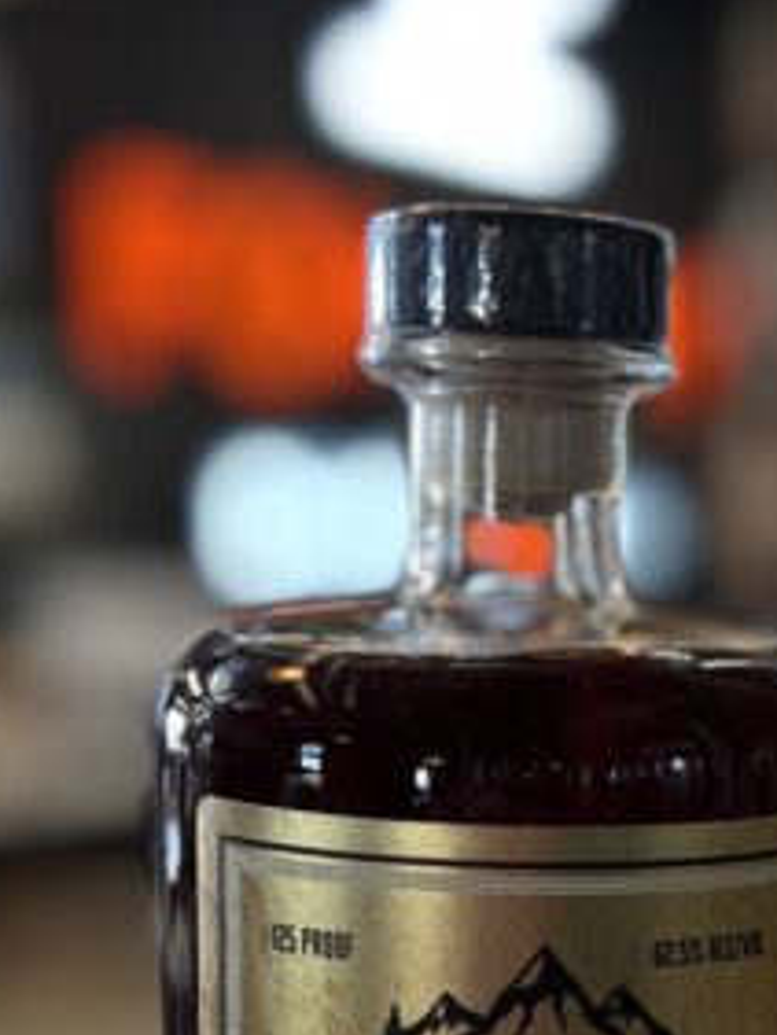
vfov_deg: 25.5
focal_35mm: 74
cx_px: 670
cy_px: 925
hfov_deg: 19.6
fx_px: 2213
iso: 125
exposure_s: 1/60
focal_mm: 5.7
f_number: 1.5
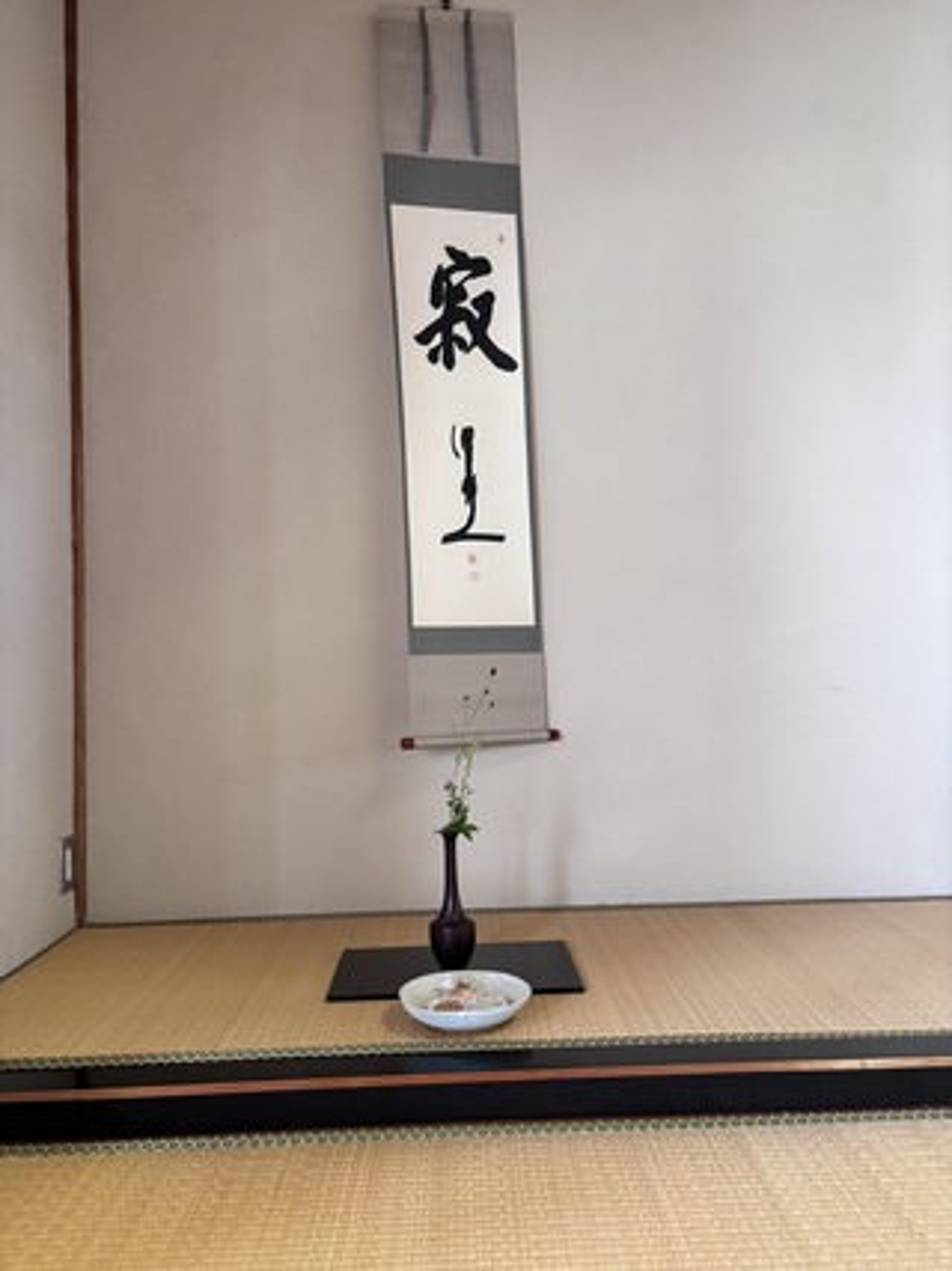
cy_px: 636
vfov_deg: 67.3
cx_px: 476
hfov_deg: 53.0
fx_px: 954
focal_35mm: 26
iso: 250
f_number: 1.6
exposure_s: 1/50
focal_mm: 5.96
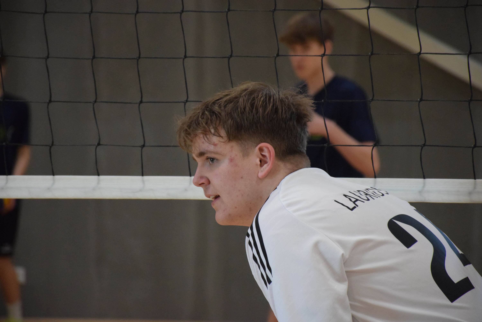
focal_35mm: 210
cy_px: 161
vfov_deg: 6.5
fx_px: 2811
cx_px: 241
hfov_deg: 9.8
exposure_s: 1/125
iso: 4000
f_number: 5.6
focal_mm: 140
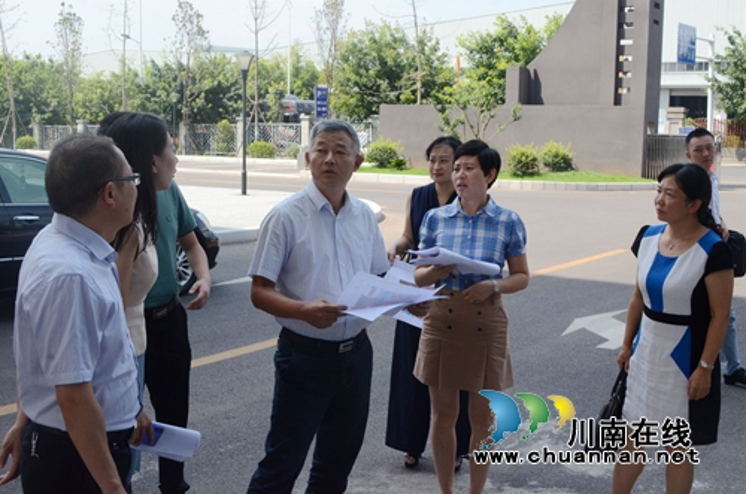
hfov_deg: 41.2
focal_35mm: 48
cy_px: 247
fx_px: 992
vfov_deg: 27.9
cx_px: 373
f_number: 13
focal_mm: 32
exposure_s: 1/750
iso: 1250
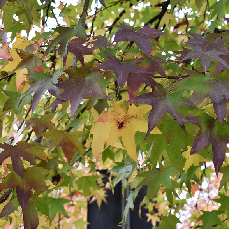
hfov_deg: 22.1
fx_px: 584
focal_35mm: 78
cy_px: 114
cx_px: 162
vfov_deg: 22.2
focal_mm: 40
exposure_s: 1/160
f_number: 6.3
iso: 400
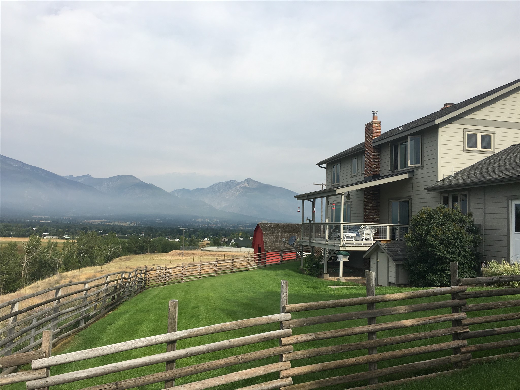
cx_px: 260
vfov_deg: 48.2
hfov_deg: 61.7
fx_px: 436
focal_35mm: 29
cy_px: 195
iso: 25
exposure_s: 1/1538
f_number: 2.2
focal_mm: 4.15
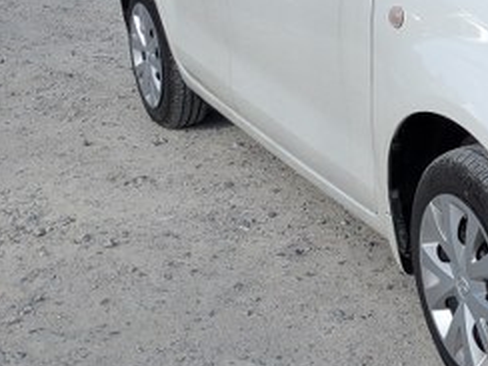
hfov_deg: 21.9
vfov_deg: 17.9
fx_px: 1156
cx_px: 601
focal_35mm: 82
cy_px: 110
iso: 49
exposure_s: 1/2732
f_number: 1.89
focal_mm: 5.43
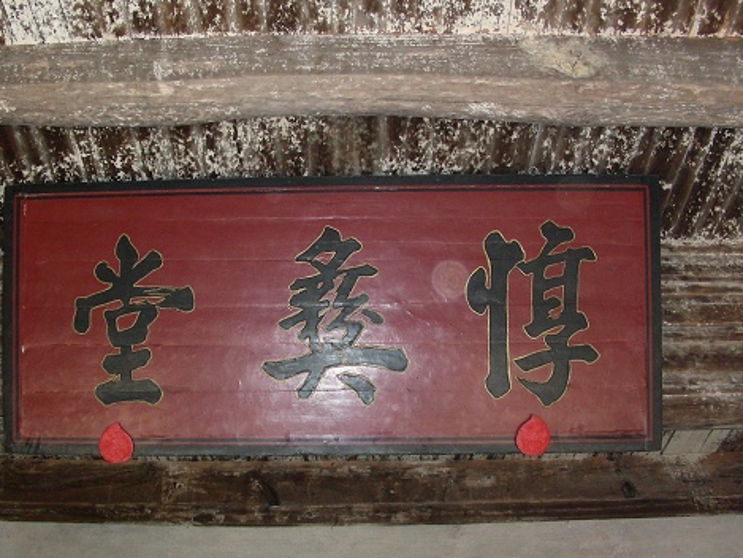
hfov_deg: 40.4
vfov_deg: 30.9
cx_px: 337
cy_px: 305
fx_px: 1009
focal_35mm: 47
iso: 151
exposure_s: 1/60.1
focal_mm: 6.3
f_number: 3.5
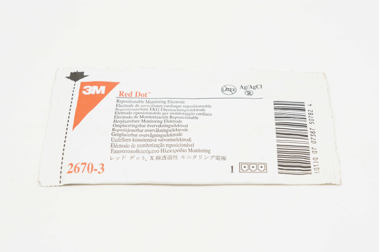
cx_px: 190
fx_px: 726
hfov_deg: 29.3
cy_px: 126
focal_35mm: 69
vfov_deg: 19.7
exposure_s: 1/50
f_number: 6.3
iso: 400
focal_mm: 46
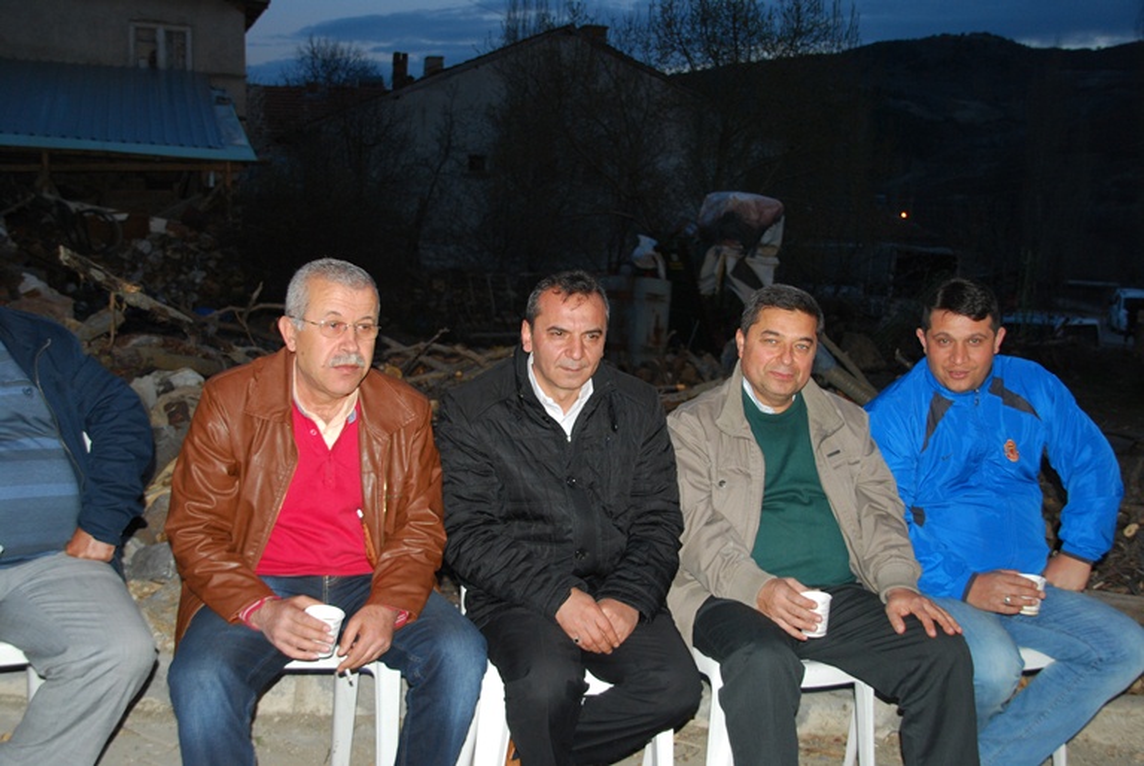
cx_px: 572
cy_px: 383
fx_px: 1384
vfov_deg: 30.9
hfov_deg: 44.9
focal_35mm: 44
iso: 320
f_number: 4.2
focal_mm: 29
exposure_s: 1/60
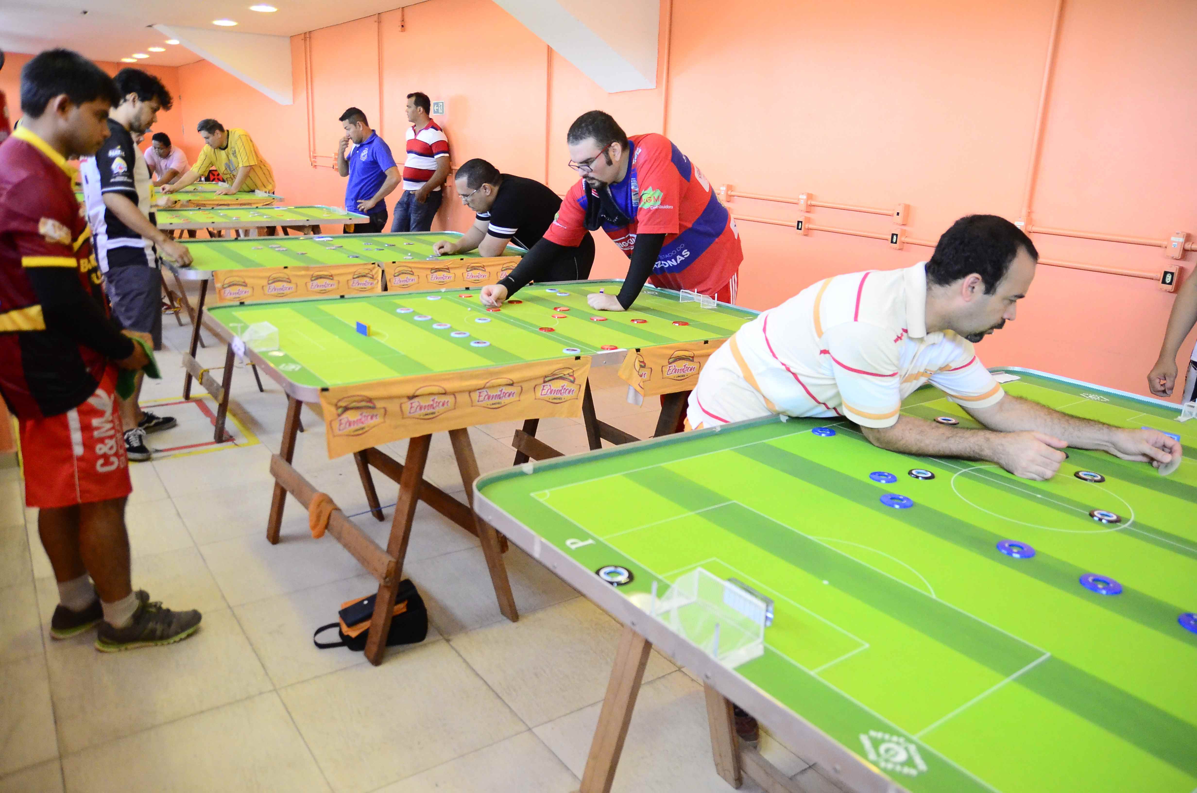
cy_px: 396
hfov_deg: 41.2
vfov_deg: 28.0
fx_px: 1593
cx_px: 598
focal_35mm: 48
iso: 3200
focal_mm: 32
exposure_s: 1/400
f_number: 3.2
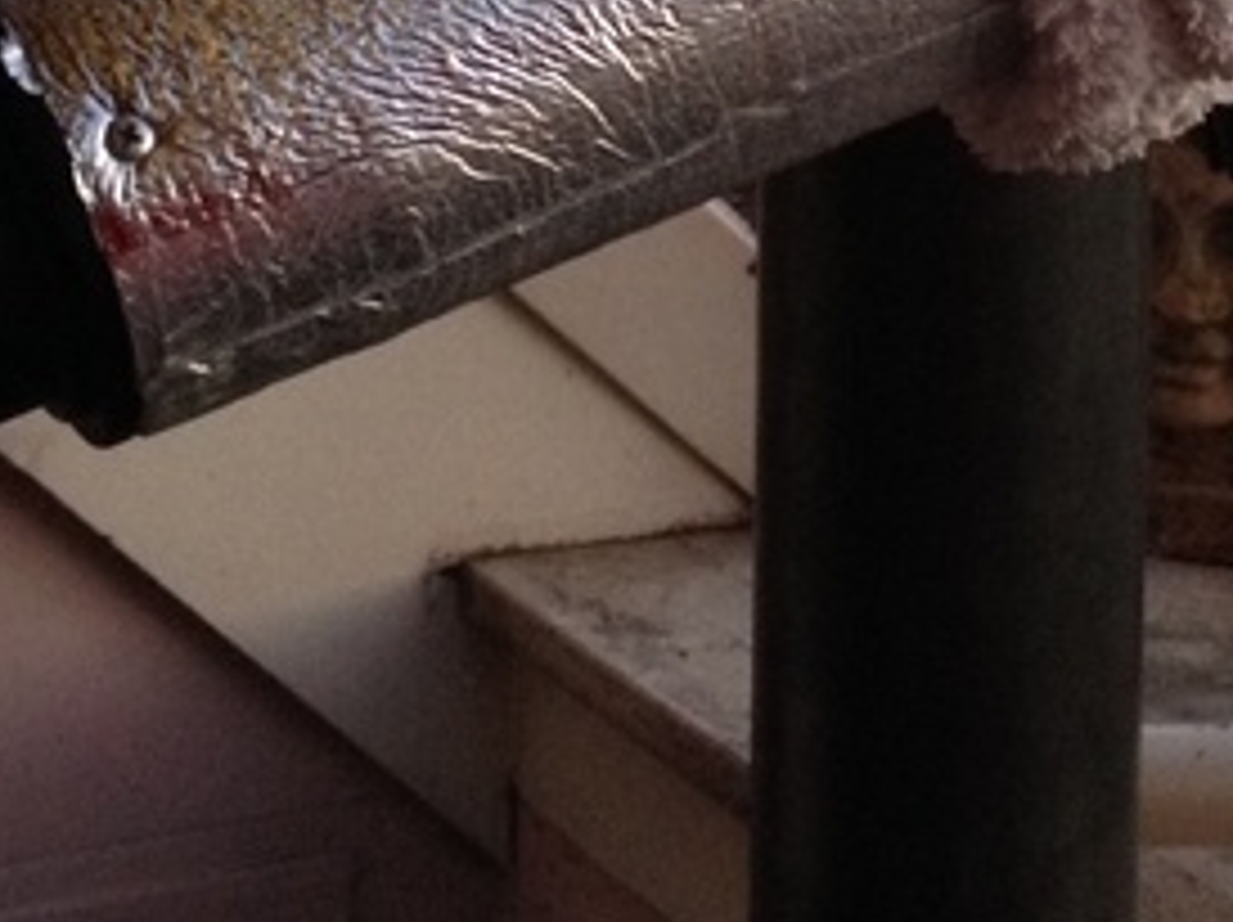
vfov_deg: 11.0
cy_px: -279
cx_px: 1269
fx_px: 4662
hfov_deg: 14.8
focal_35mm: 131
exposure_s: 1/20
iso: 160
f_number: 2.4
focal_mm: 4.28
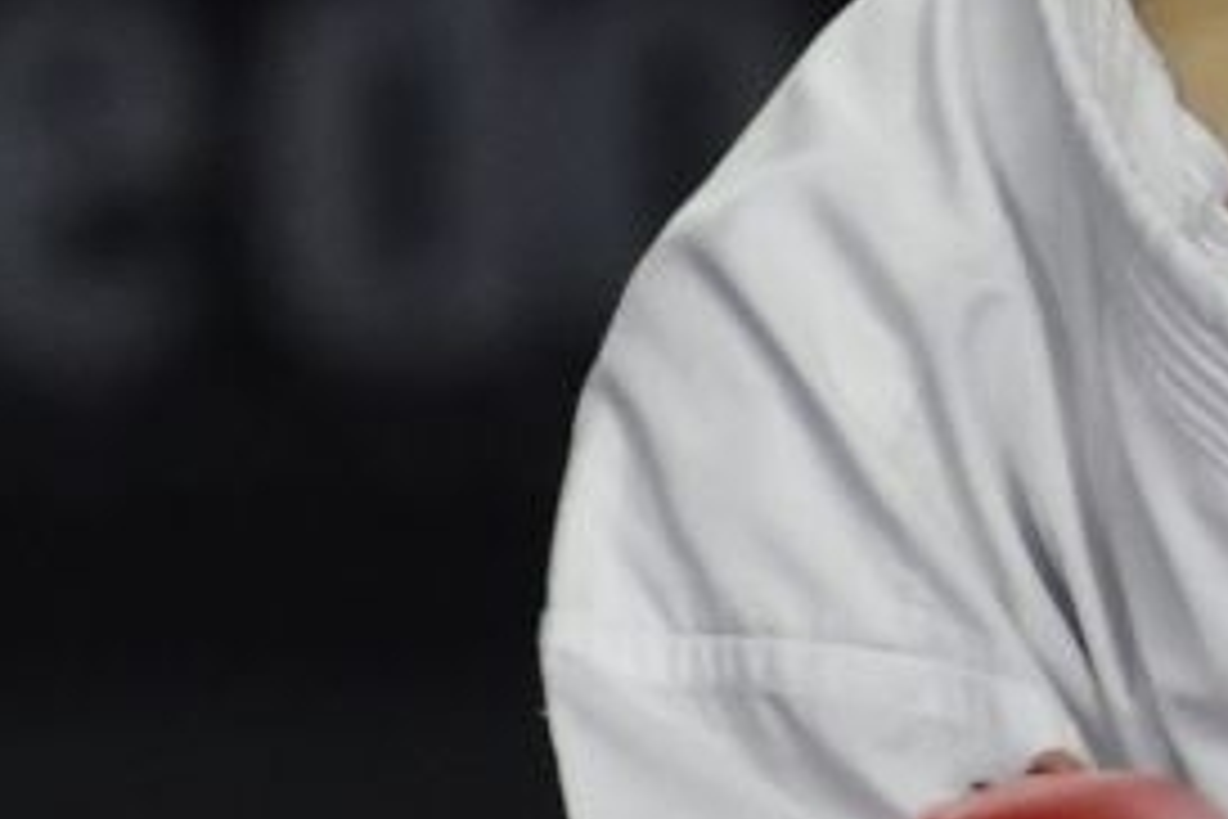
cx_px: 3958
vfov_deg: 0.5
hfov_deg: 0.7
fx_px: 94412
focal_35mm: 2768
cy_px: 886
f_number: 4
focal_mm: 280
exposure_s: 1/800
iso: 1250
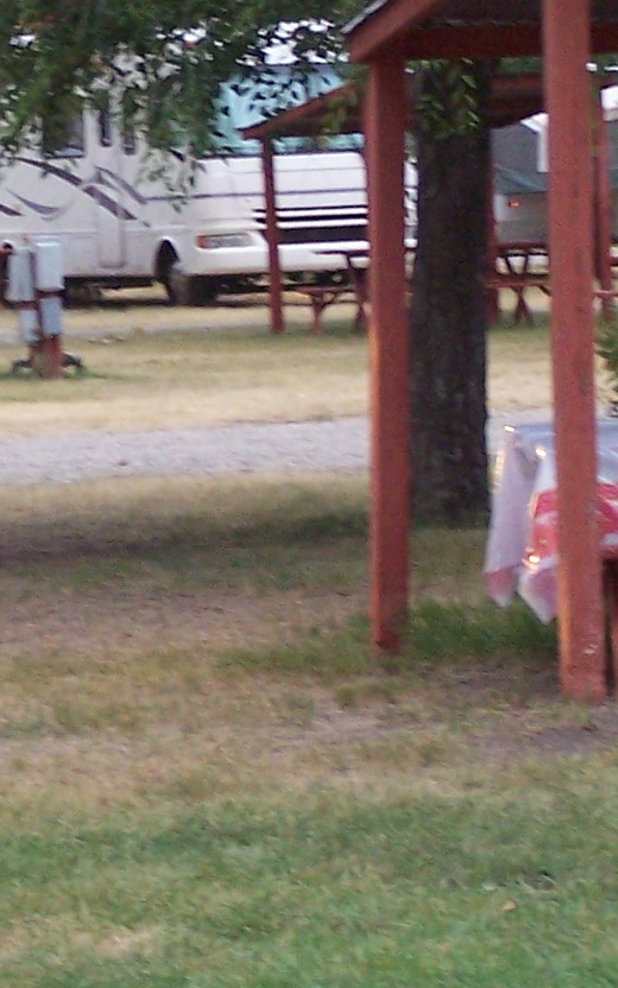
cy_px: 186
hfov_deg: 5.3
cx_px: -125
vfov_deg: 8.5
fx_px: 6629
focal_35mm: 246
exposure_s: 1/90
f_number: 3.2
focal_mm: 12.4
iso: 140
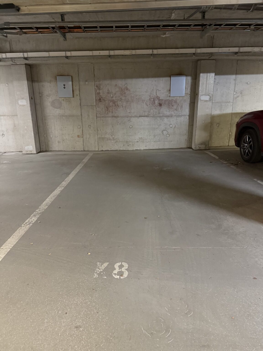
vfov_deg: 71.6
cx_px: 132
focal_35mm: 24
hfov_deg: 56.8
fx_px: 243
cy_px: 176
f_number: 1.78
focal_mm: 6.76
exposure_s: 1/25
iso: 800
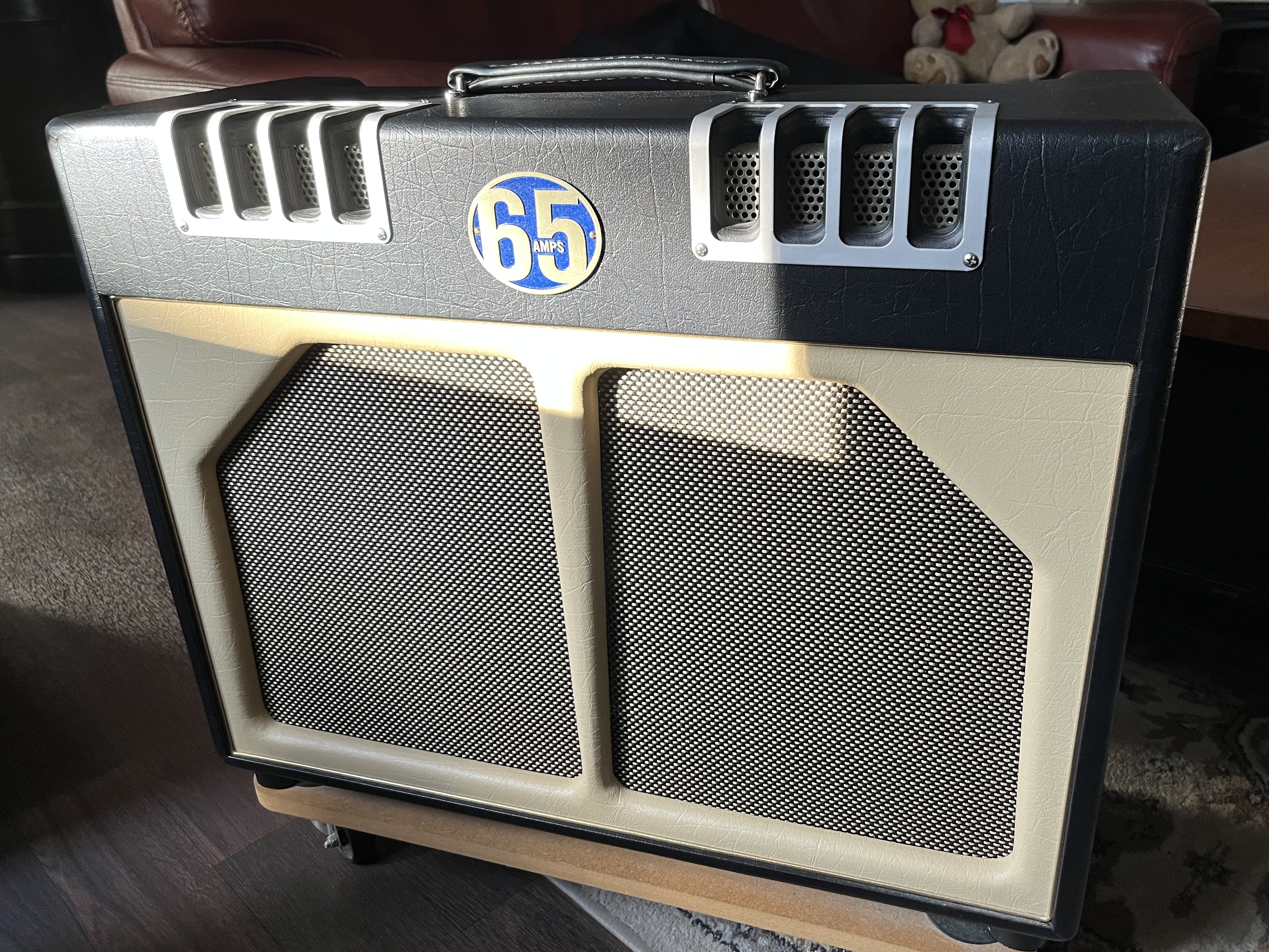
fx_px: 1026
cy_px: 472
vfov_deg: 49.7
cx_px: 672
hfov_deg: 63.4
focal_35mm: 28
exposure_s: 1/70
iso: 125
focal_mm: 5.1
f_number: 1.6
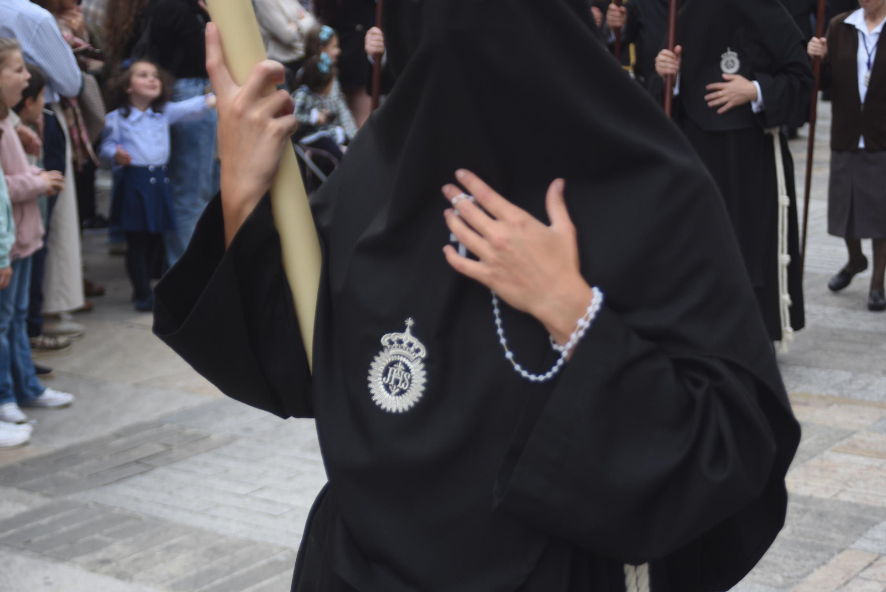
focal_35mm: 78
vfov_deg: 17.5
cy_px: 296
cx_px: 443
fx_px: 1920
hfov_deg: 26.0
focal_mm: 78
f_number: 5.6
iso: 360
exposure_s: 1/320
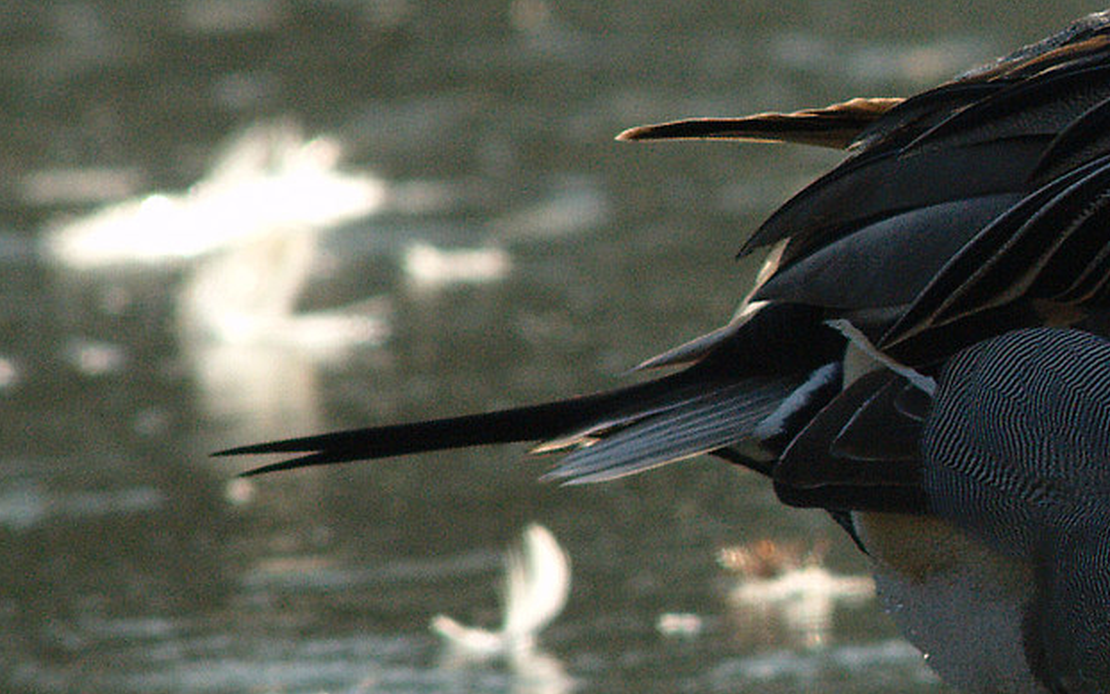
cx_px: 1553
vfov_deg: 0.6
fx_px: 71527
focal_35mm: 2364
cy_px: 233
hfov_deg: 0.9
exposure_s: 1/500
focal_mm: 400
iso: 500
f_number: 8
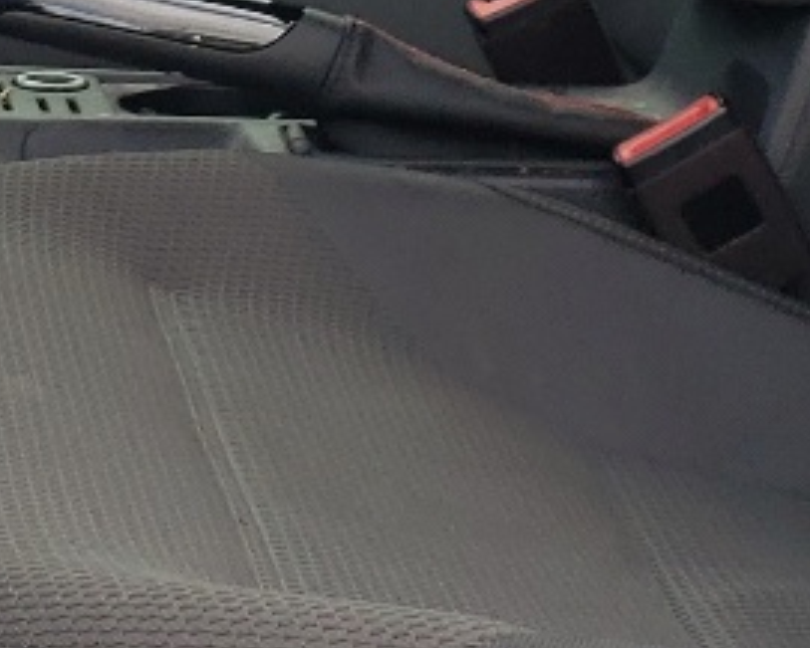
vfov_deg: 10.0
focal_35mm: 150
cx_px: 48
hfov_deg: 12.7
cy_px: -317
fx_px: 3597
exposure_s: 1/625
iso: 50
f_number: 1.5
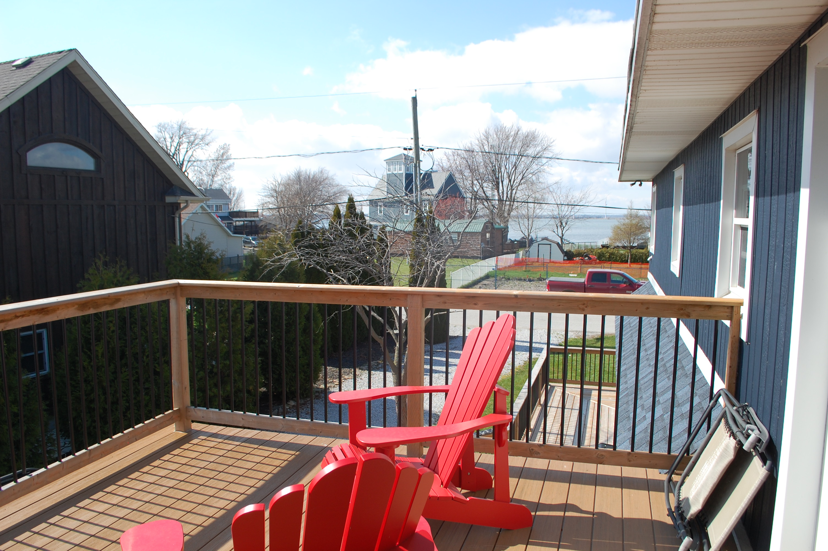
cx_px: 414
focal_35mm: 27
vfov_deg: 47.8
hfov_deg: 67.4
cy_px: 276
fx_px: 620
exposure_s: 1/250
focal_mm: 18
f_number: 8
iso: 200
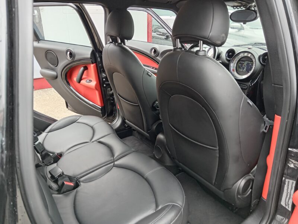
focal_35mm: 25
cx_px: 149
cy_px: 112
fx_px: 215
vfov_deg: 54.9
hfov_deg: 69.4
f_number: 1.8
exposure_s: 1/30
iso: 309
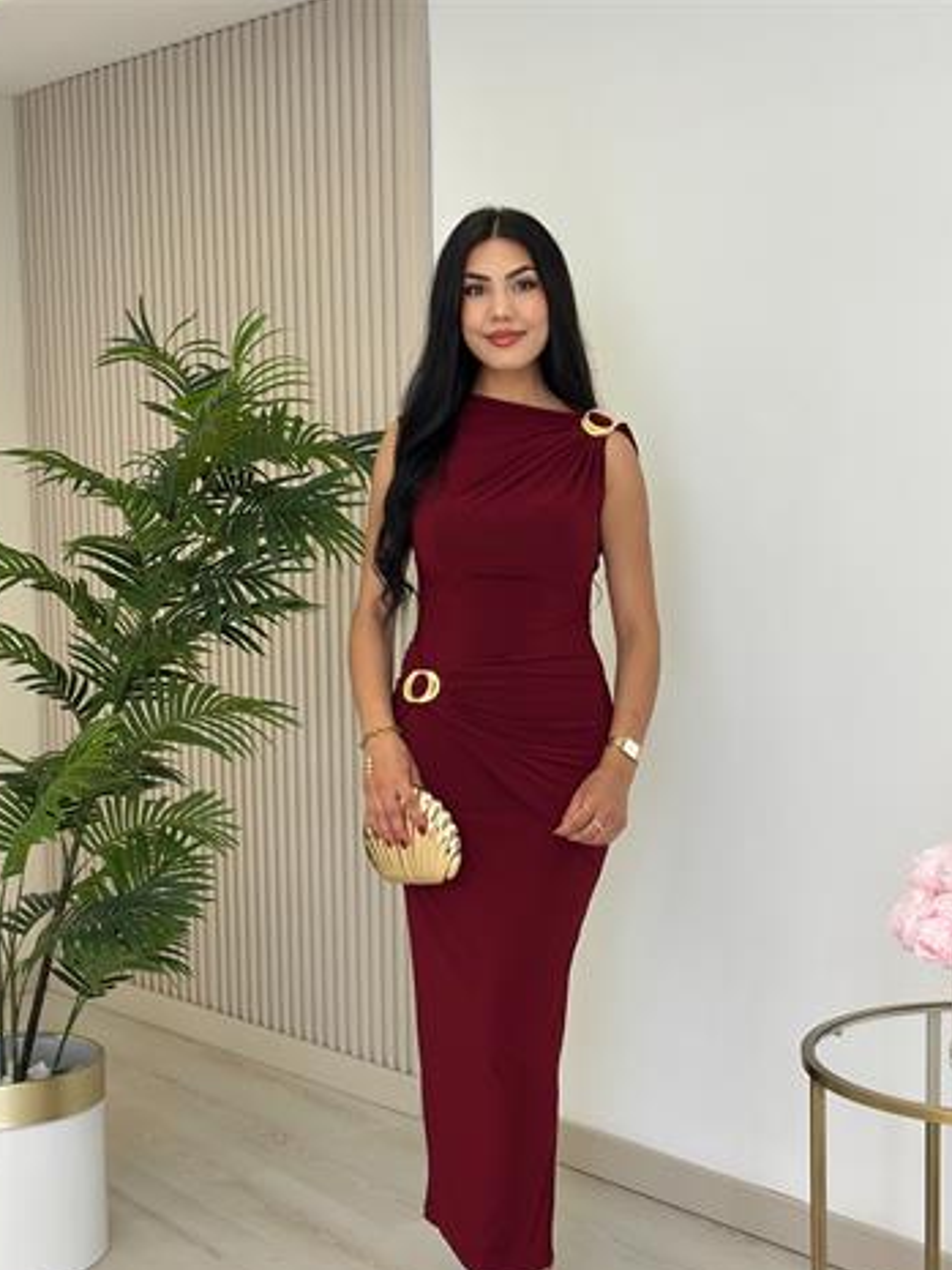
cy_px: 725
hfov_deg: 26.6
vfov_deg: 34.9
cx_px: 505
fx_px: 2016
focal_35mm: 55
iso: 80
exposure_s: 1/267
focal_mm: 6.86
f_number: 1.78
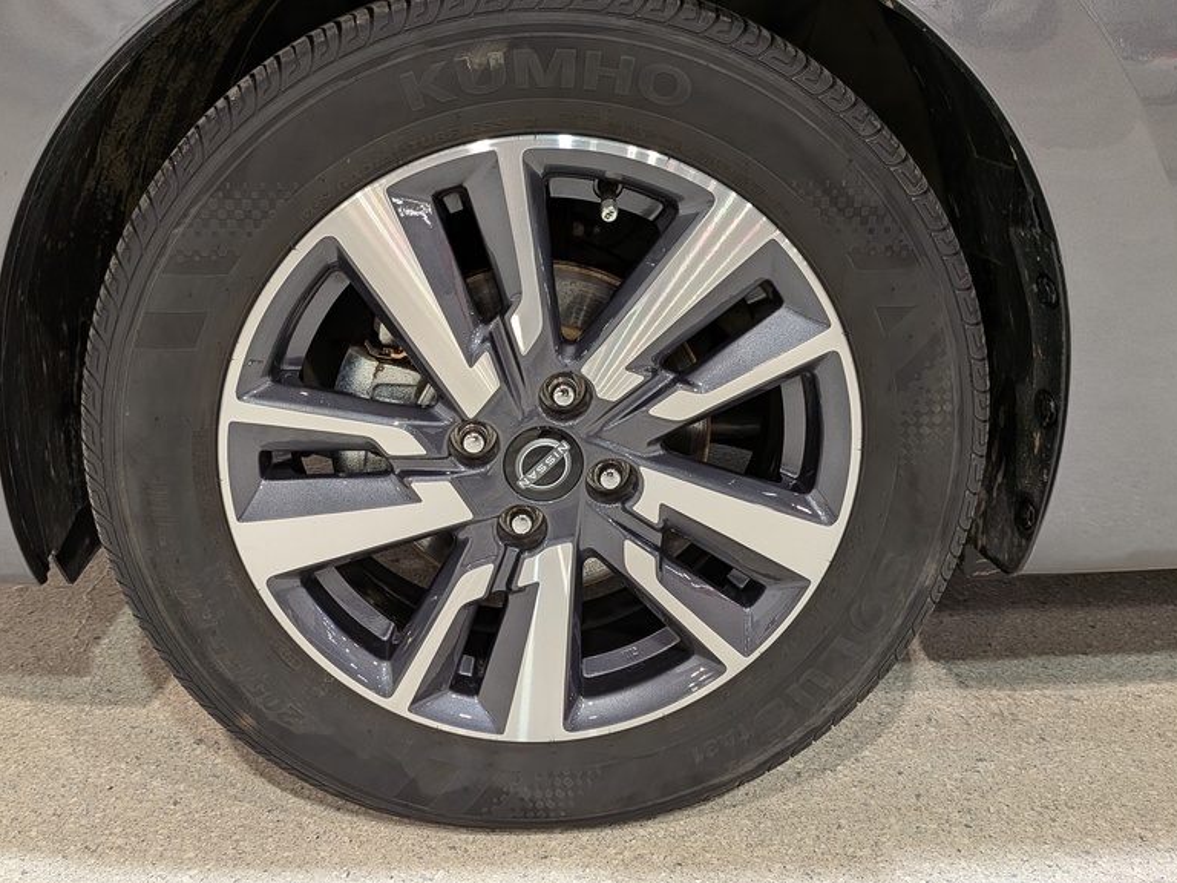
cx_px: 535
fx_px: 1088
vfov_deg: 44.1
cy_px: 391
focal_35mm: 32
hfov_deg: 56.7
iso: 65
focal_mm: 4.53
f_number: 1.7
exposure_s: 1/50
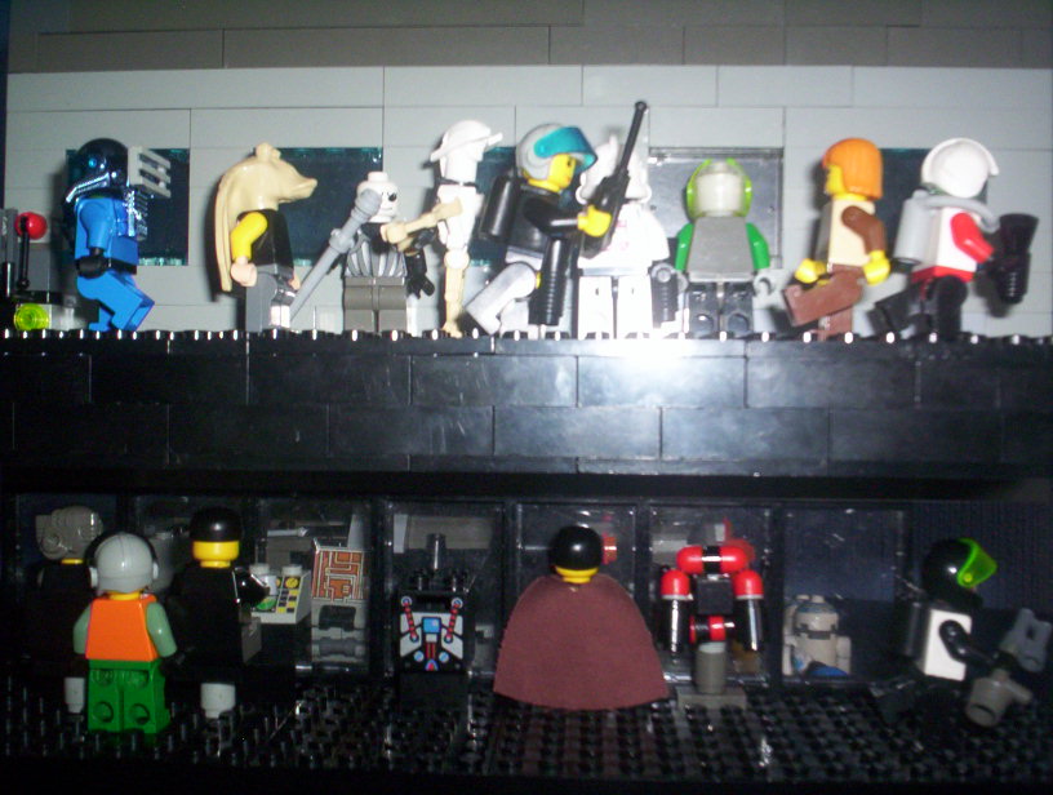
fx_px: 1159
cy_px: 398
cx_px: 526
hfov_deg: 48.9
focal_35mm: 38
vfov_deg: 37.9
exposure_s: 1/60
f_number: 4.5
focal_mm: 4.99
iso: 140
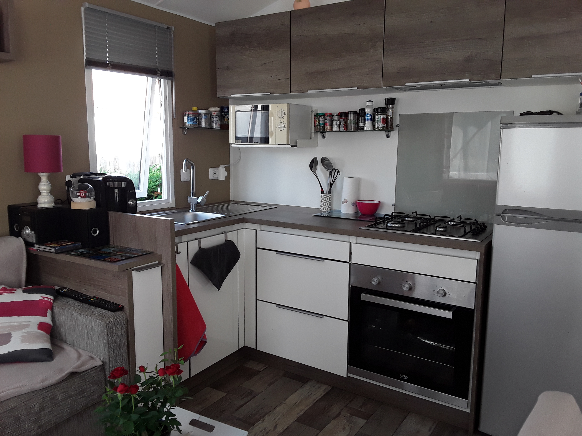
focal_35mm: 27
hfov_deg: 65.3
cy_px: 218
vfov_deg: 51.4
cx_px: 291
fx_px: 454
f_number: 1.9
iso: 40
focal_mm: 2.91
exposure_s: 1/103
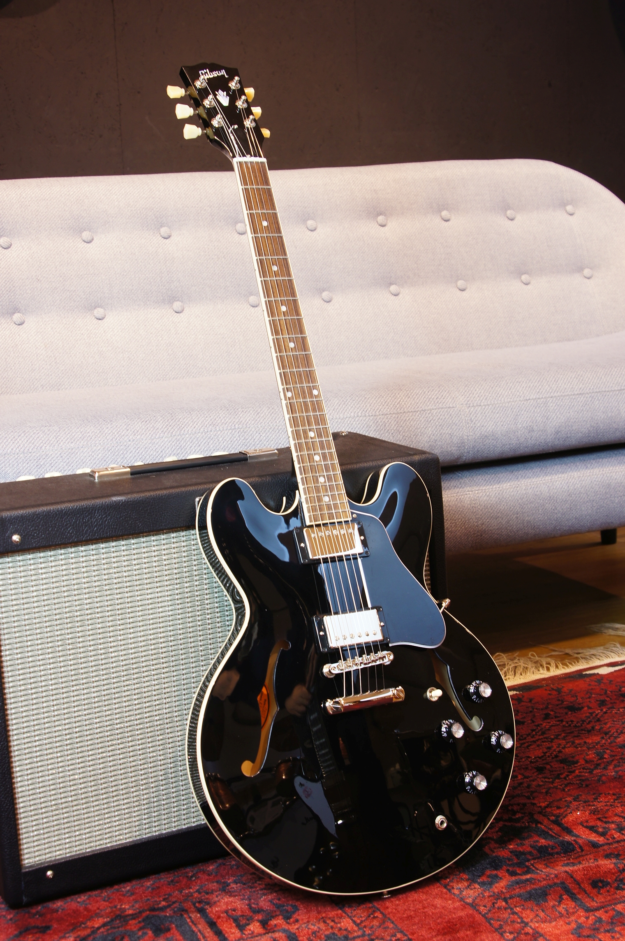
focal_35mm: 52
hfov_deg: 25.7
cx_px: 312
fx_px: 1370
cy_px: 470
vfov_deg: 37.9
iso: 100
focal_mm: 35
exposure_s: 1/2
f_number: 7.1
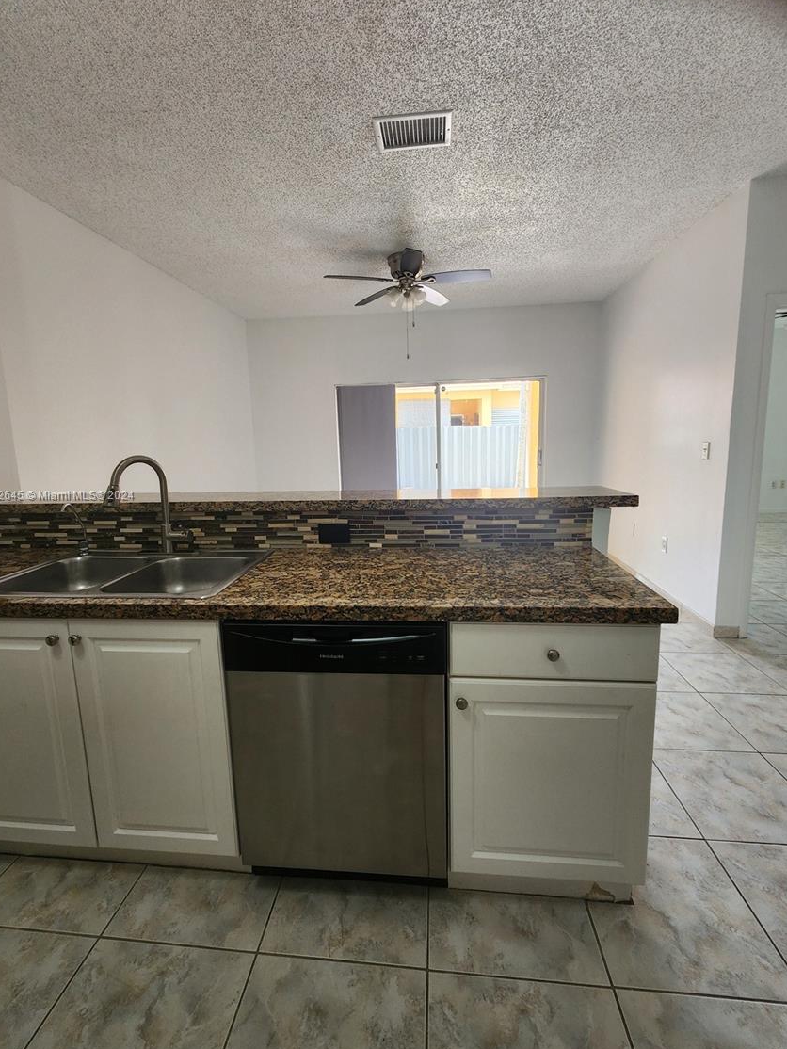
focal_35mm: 14
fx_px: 424
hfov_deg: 85.7
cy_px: 496
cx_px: 385
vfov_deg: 102.0
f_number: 2.2
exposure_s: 1/60
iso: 160
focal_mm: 2.2
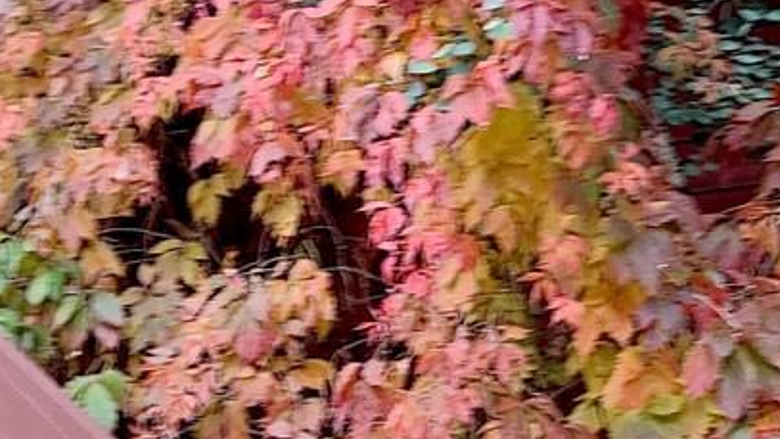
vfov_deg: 11.2
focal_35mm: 107
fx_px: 2213
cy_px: 2
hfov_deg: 19.9
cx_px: 272
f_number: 1.8
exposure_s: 1/24
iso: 100
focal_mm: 7
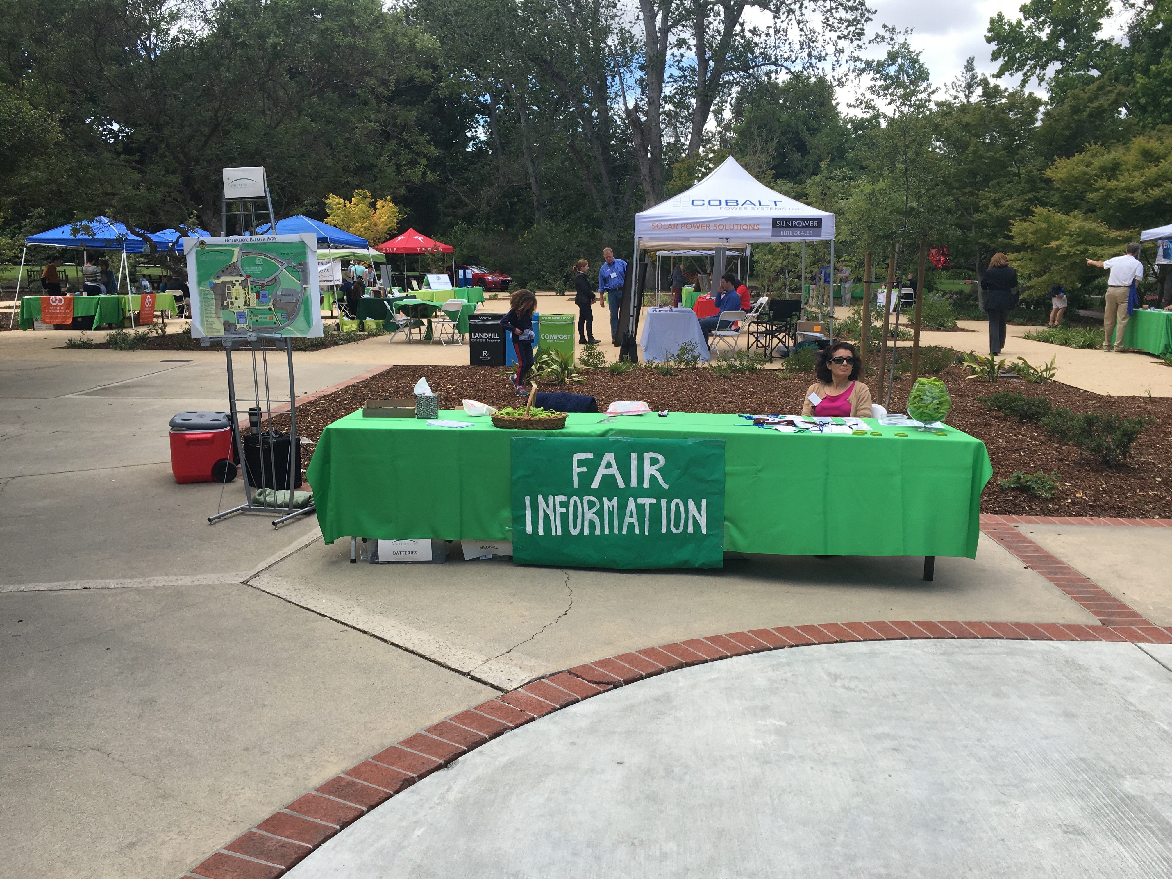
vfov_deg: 48.2
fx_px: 982
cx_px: 586
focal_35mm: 29
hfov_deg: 61.7
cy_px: 440
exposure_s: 1/810
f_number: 2.2
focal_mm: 4.15
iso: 25
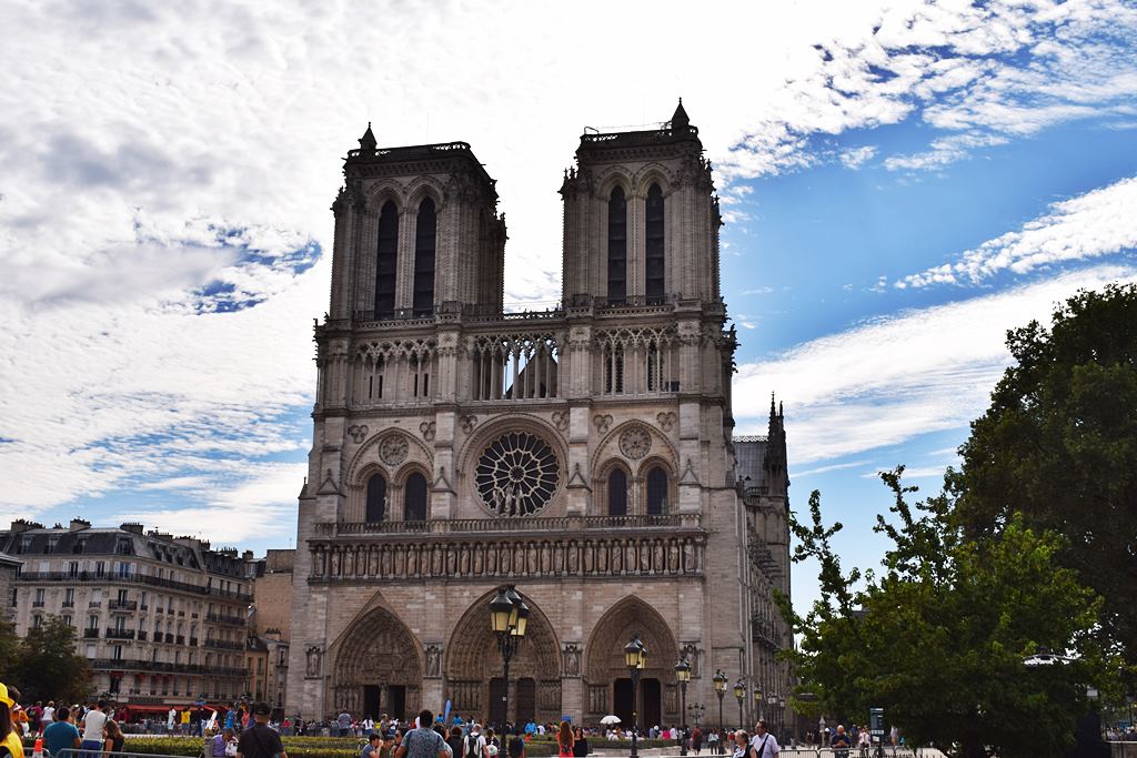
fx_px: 1327
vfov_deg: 31.9
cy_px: 379
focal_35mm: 42
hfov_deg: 46.4
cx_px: 568
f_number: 18
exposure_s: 1/200
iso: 100
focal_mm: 28
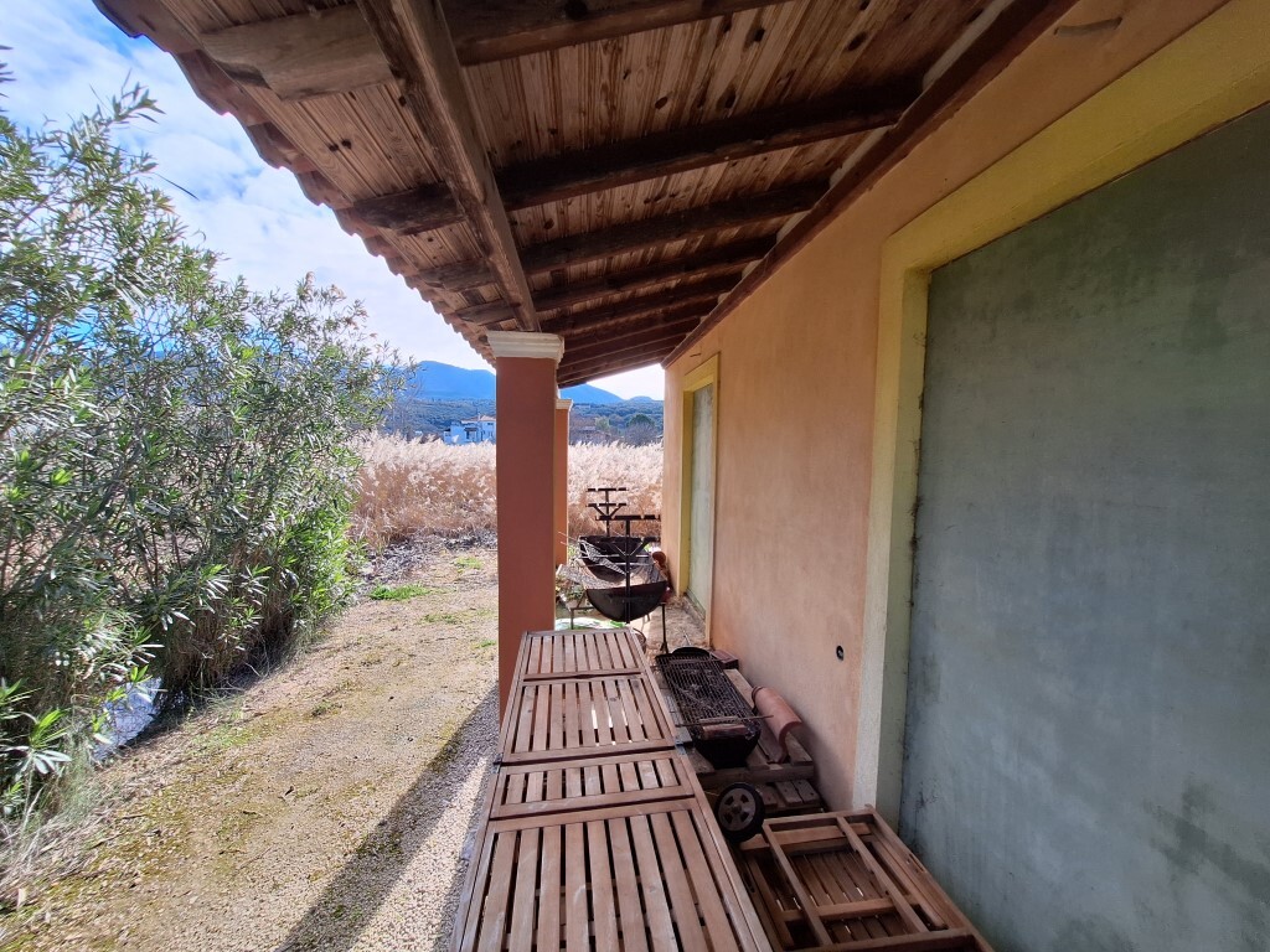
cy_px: 476
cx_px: 635
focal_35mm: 13
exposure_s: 1/538
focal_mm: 1.74
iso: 40
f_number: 2.2
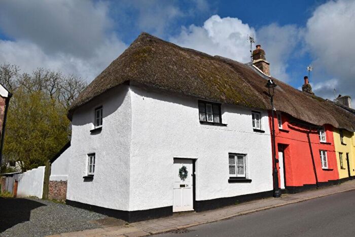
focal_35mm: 30
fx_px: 296
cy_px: 118
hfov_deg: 61.9
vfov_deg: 43.6
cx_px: 178
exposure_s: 1/400
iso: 100
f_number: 10
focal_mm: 20
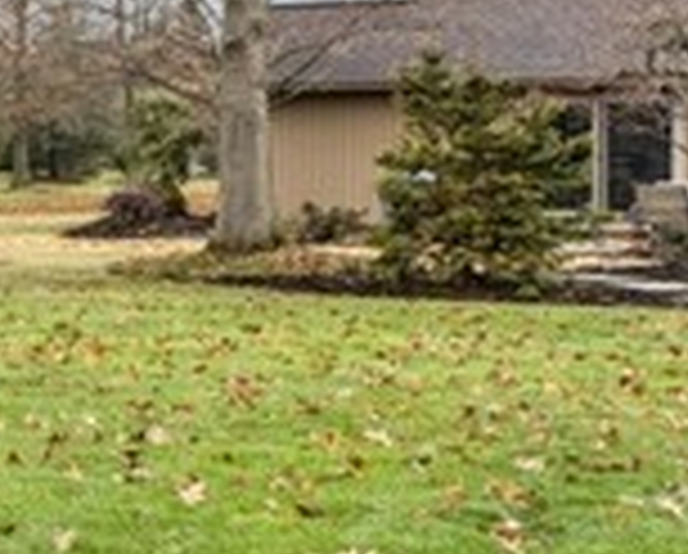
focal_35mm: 93
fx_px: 1897
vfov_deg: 16.6
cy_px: 214
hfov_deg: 12.2
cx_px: -1250
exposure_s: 1/25
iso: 200
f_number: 8
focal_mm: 14
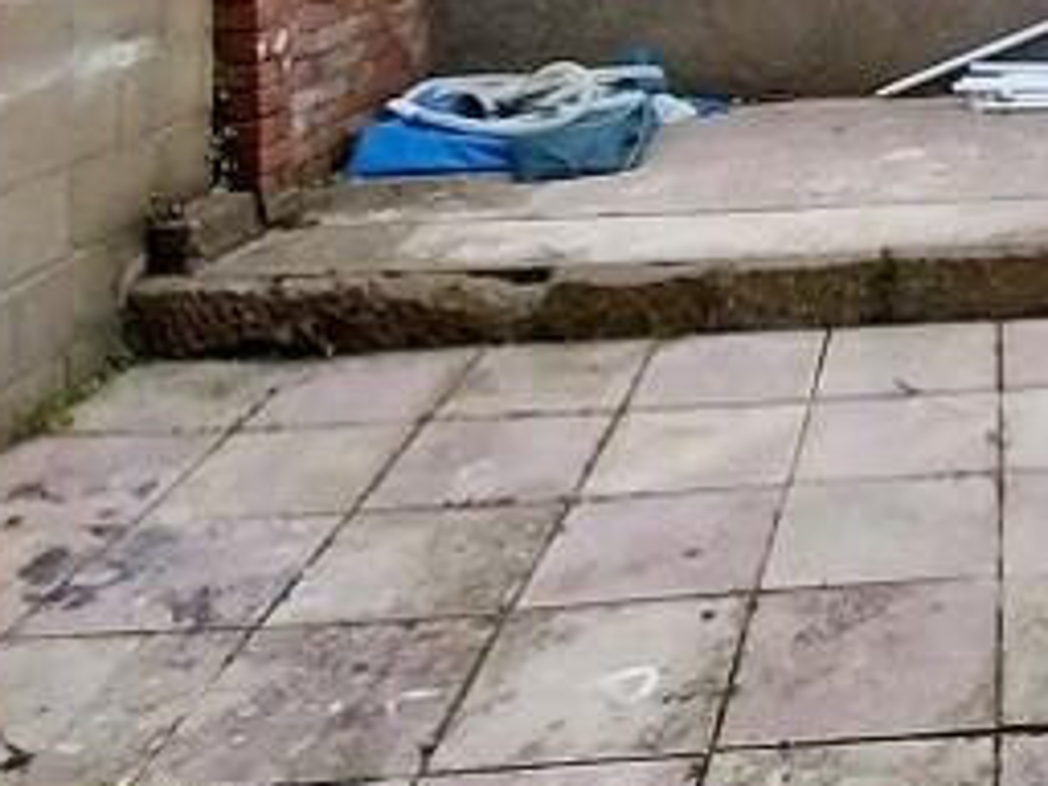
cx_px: 1122
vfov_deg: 24.8
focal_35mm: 52
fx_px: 1574
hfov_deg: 32.8
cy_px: -201
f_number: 2.2
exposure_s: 1/720
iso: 64
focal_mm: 1.13
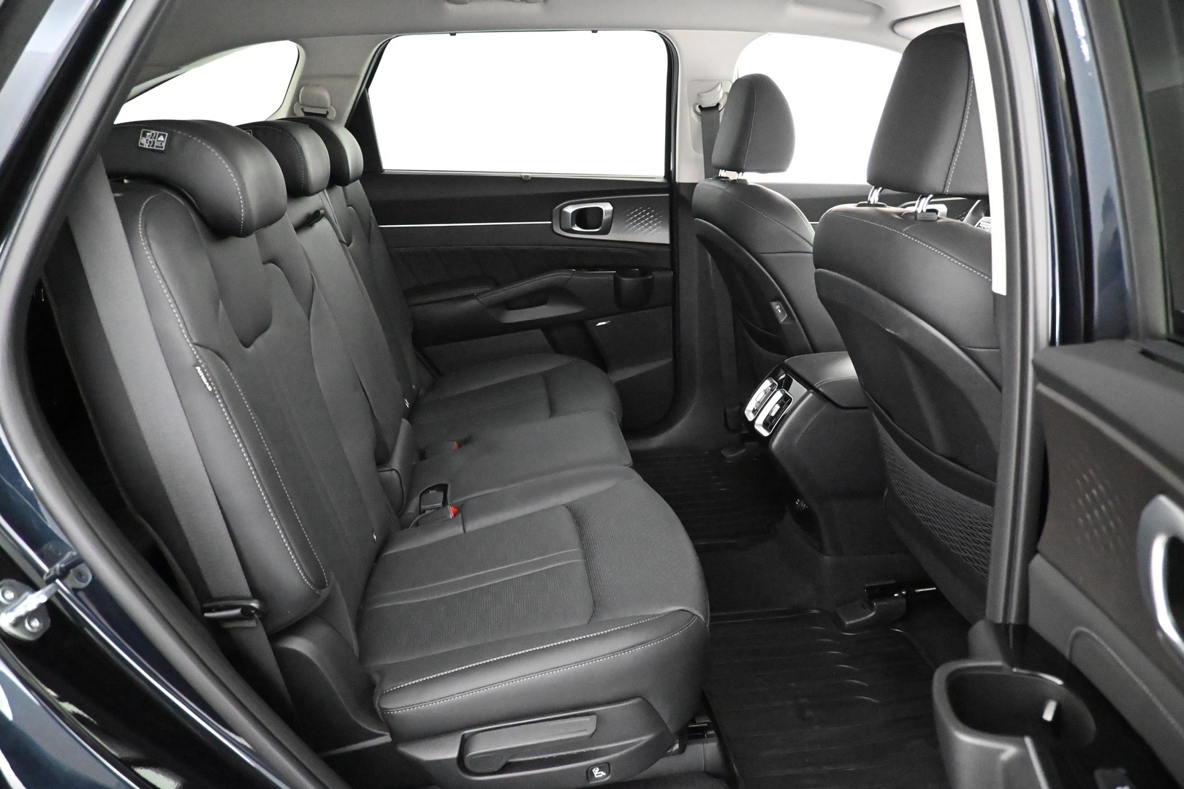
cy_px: 394
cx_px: 592
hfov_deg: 73.7
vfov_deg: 53.1
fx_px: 789
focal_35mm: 24
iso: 12800
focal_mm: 16
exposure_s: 1/50
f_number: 3.5
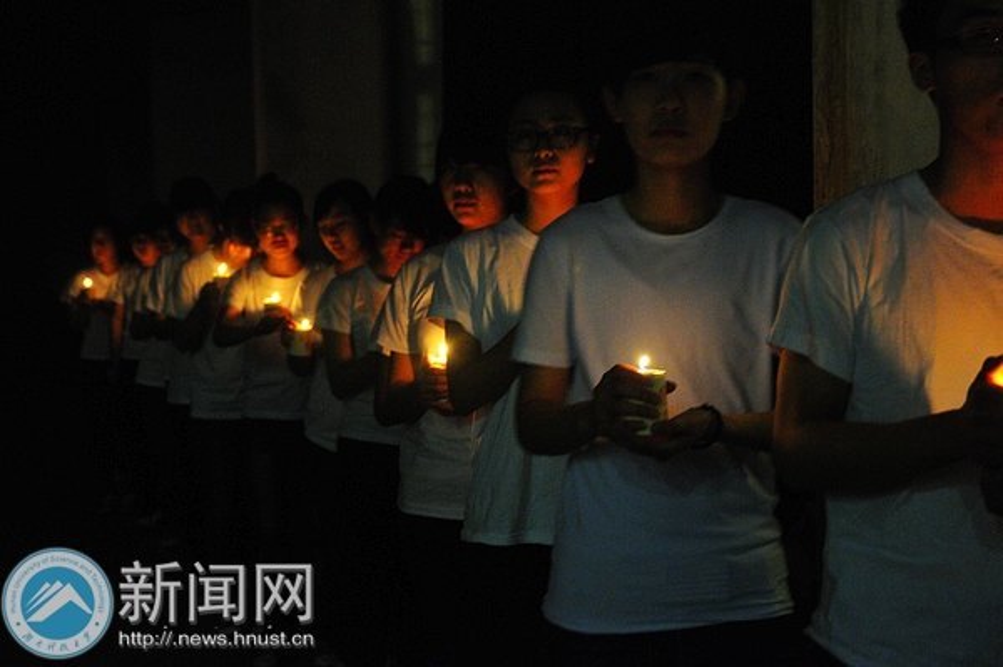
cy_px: 334
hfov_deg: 37.9
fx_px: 1461
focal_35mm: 52
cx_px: 502
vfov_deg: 25.7
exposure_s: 1/25
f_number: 4.5
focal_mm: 35
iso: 2500
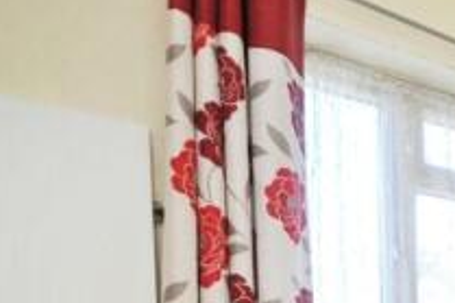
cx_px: 671
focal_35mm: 47
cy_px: 360
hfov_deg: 28.5
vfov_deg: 25.7
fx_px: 594
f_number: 5
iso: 220
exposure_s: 1/60
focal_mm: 10
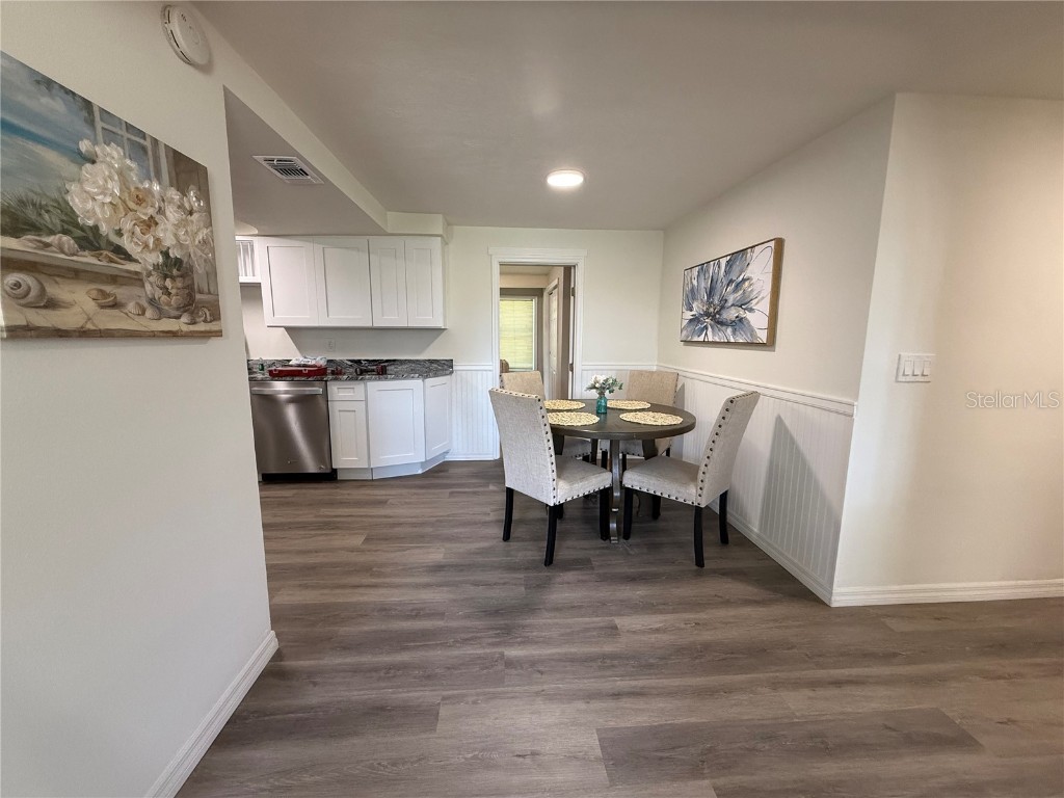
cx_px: 532
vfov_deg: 85.7
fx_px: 430
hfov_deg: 102.1
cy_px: 399
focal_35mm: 14
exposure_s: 1/120
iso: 320
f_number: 2.2
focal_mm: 2.22
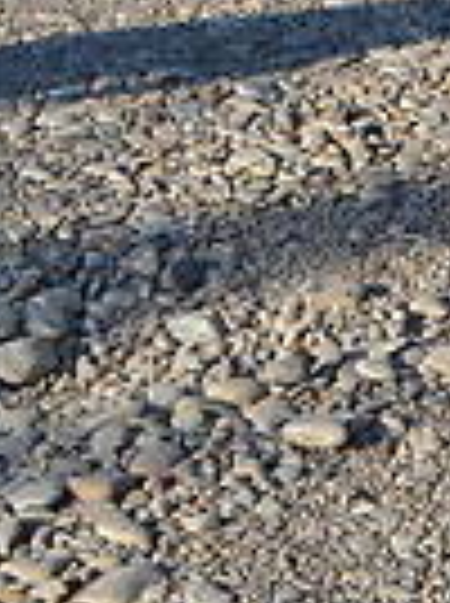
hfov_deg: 8.3
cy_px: -281
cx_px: 1269
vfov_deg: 12.2
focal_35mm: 155
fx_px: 2695
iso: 100
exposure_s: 1/160
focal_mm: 18
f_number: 6.3
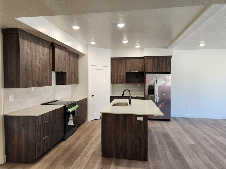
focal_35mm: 24
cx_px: 108
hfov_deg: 71.6
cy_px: 85
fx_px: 157
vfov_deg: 56.8
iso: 80
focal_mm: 5.4
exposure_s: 1/120
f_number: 1.8
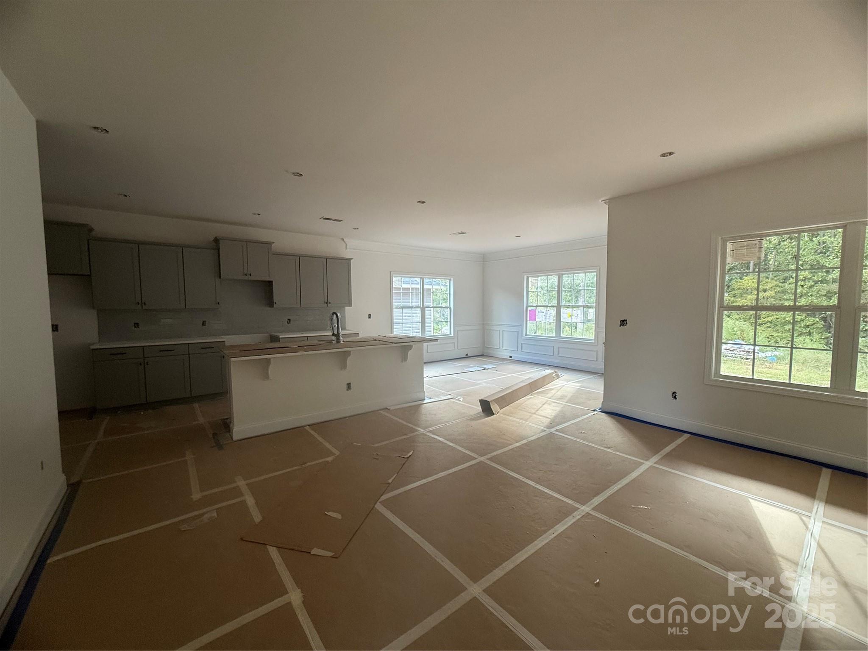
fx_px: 351
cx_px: 434
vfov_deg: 85.7
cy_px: 326
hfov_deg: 102.1
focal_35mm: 14
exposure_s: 1/99
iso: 160
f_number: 2.2
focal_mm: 2.22
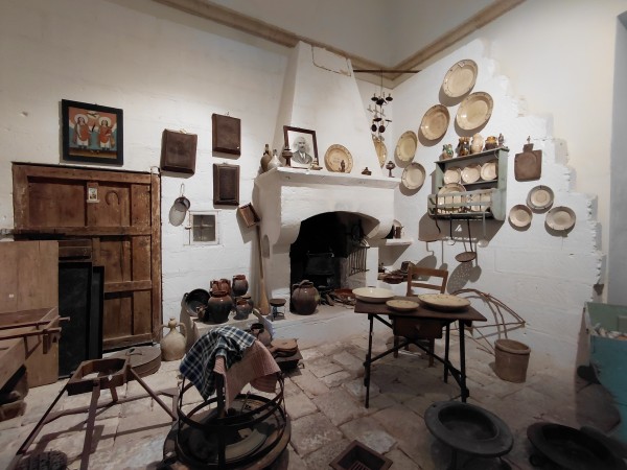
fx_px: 290
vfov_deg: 78.1
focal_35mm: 16
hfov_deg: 94.5
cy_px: 235
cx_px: 314
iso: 125
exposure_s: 1/50
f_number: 2.2
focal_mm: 1.64
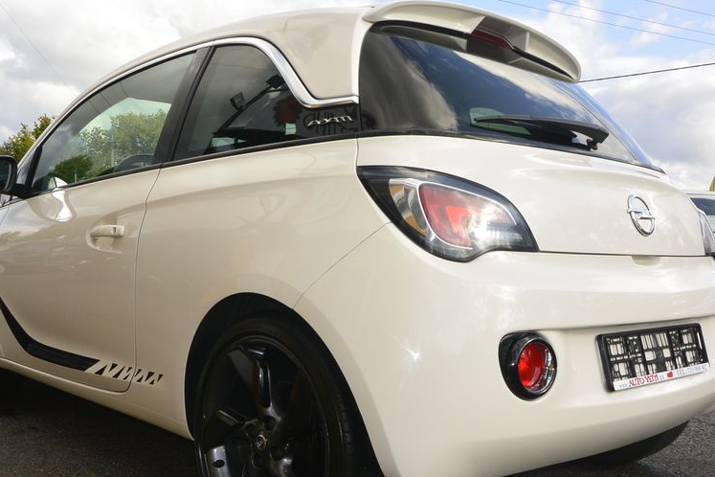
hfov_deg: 51.9
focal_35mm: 37
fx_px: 735
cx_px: 340
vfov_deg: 35.7
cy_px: 301
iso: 160
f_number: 7.1
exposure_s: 1/250
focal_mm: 10
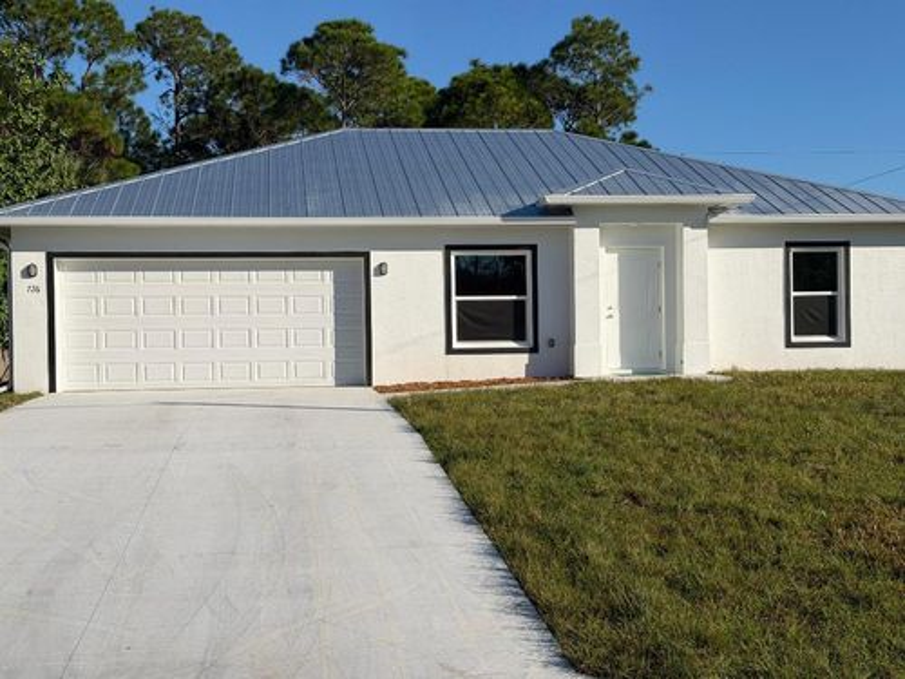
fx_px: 1255
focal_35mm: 48
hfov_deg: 39.7
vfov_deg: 30.3
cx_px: 452
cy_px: 340
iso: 80
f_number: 1.78
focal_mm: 6.76
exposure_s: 1/9901
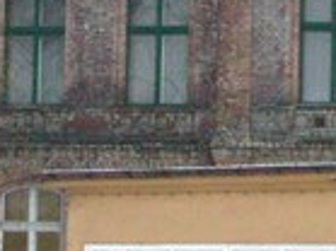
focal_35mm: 299
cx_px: 164
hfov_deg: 6.6
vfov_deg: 5.0
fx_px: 2900
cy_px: -2
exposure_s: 1/60
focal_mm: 8.7
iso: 160
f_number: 3.3
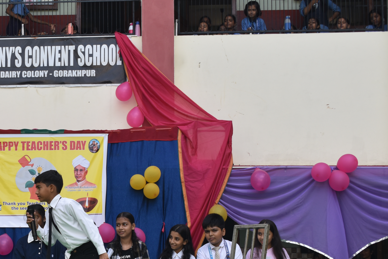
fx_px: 872
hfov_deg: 24.5
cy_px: 212
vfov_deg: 16.7
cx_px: 51
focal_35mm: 81
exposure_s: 1/250
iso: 200
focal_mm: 29
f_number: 6.3
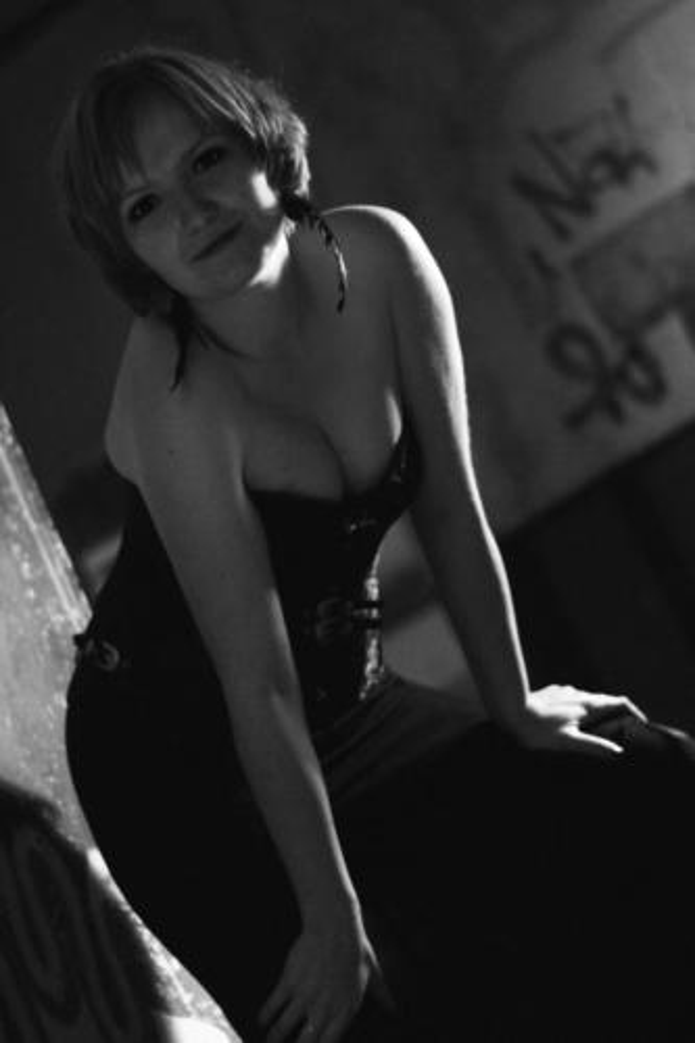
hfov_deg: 18.2
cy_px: 522
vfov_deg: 27.0
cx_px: 348
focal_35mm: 75
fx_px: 2173
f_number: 1.8
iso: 100
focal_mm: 50
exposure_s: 1/80
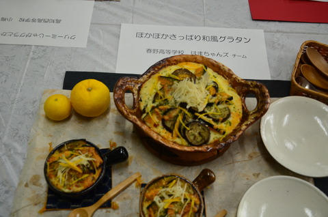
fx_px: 355
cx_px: 164
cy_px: 108
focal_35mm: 39
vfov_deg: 34.1
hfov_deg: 49.6
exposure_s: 1/125
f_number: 5.6
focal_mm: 26
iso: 400
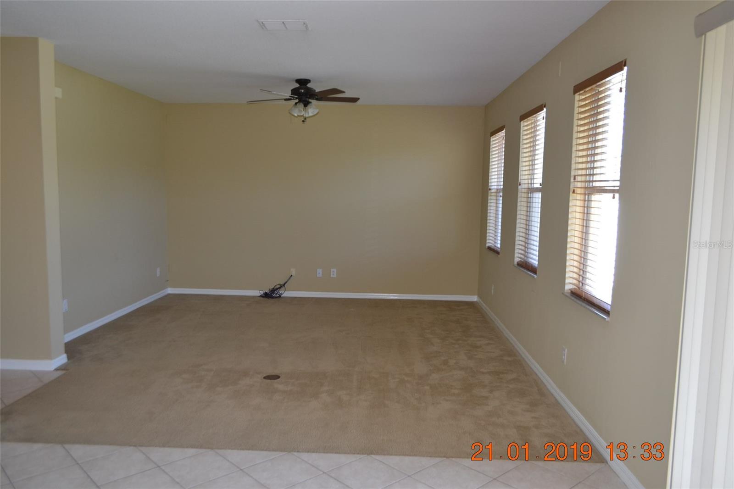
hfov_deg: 67.4
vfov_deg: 47.9
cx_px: 367
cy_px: 244
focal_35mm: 27
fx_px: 550
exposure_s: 1/80
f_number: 4
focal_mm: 18
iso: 400
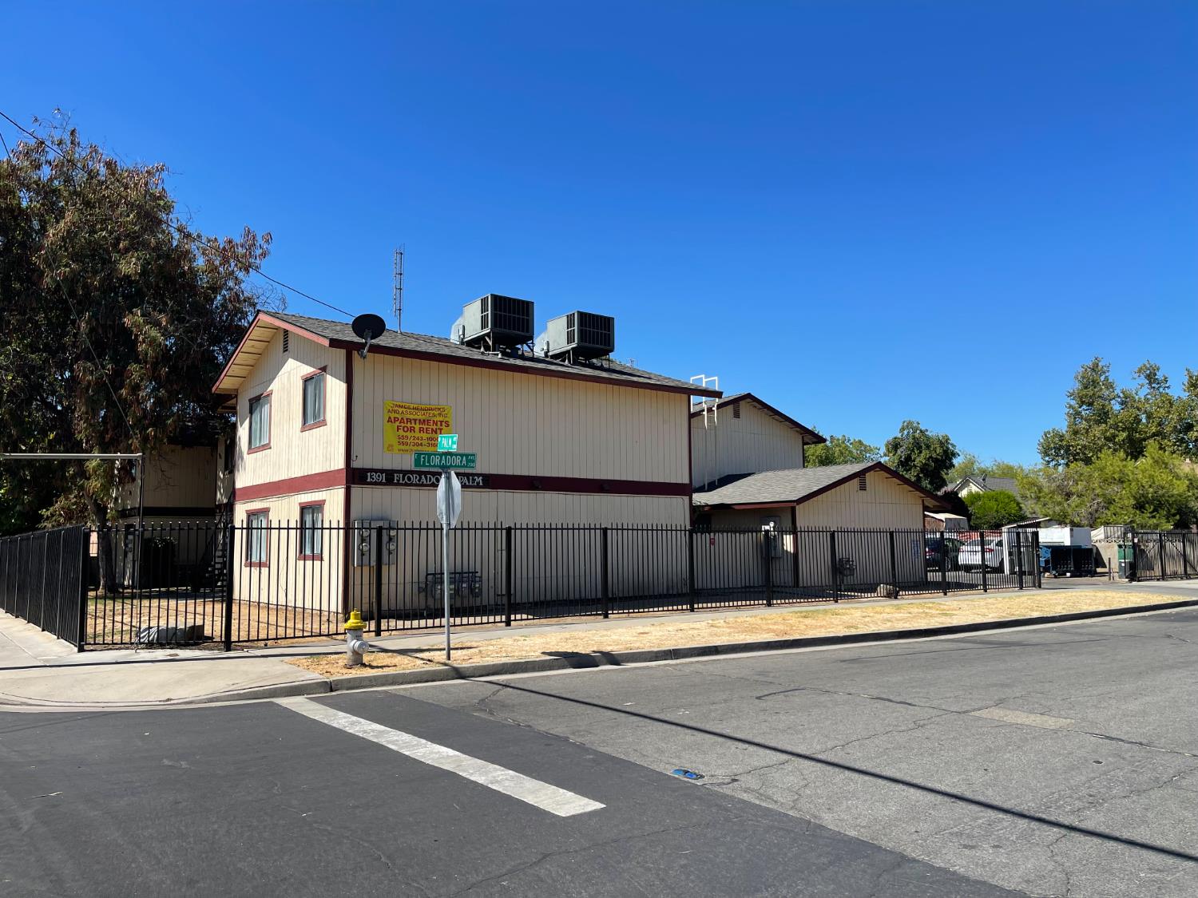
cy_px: 449
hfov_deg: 69.4
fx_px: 865
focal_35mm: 25
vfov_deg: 54.9
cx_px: 599
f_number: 1.6
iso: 32
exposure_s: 1/3257
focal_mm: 5.1
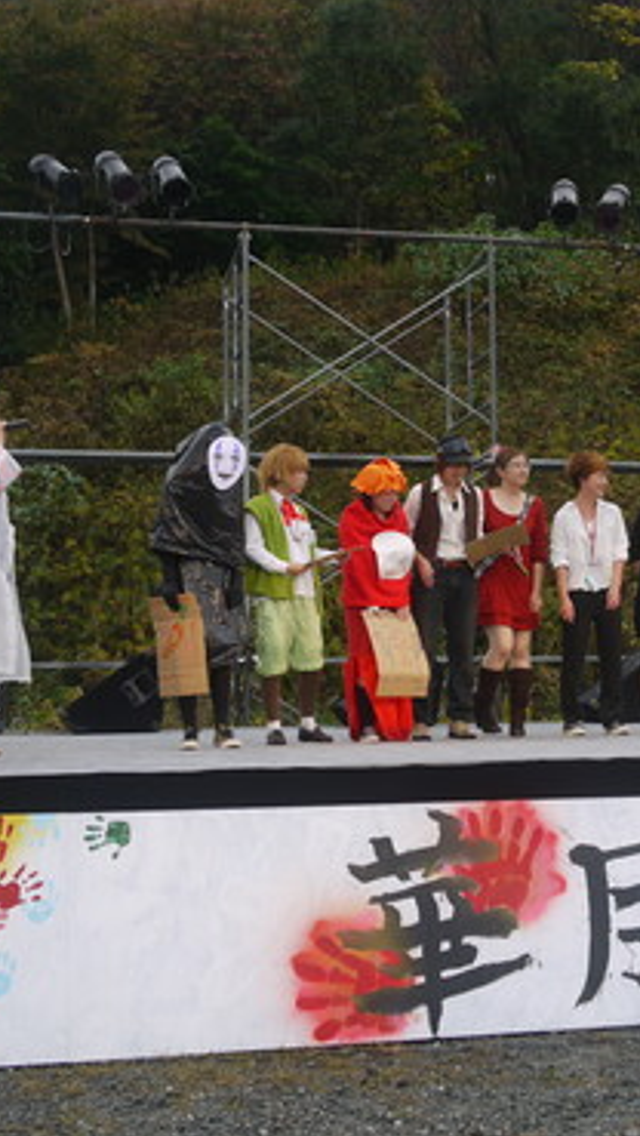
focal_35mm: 59
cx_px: 529
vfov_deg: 35.4
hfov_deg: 20.2
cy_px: 562
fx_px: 1777
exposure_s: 1/250
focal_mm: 20
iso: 100
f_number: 3.2
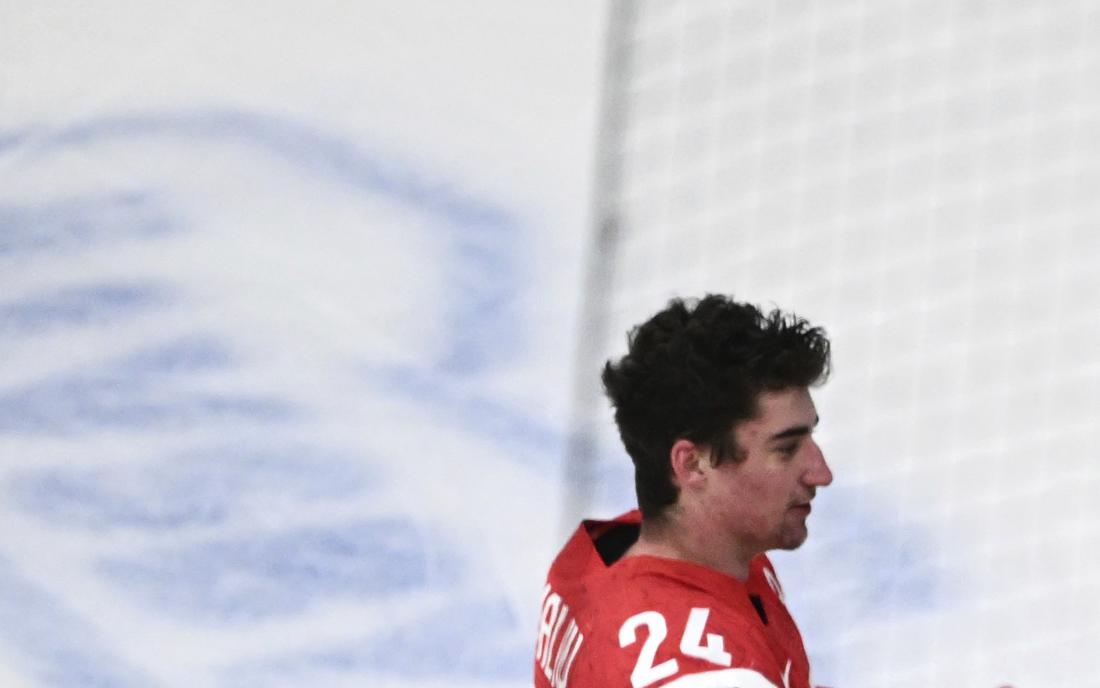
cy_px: 1397
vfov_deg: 0.8
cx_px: 2074
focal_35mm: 1733
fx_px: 51956
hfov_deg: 1.2
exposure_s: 1/2000
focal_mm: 400
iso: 3200
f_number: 2.8
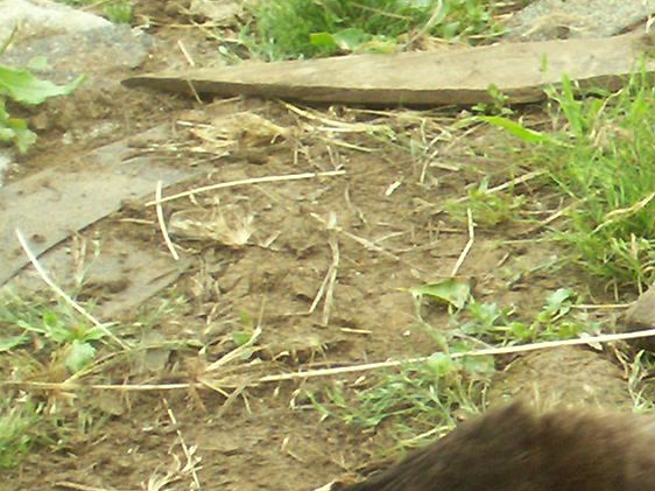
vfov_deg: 5.0
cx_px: 904
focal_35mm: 299
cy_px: 306
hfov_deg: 6.6
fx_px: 5655
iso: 80
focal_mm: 13.5
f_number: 4
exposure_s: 1/130
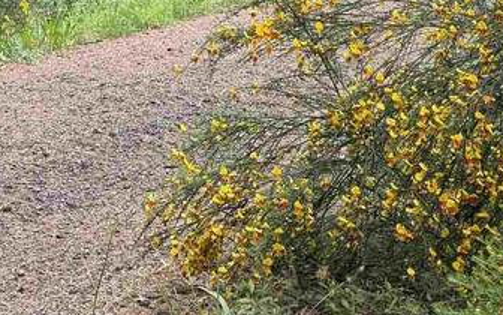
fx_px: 1330
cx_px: -76
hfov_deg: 20.3
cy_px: -201
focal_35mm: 97
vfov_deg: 12.6
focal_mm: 6.76
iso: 100
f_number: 1.78
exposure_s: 1/355
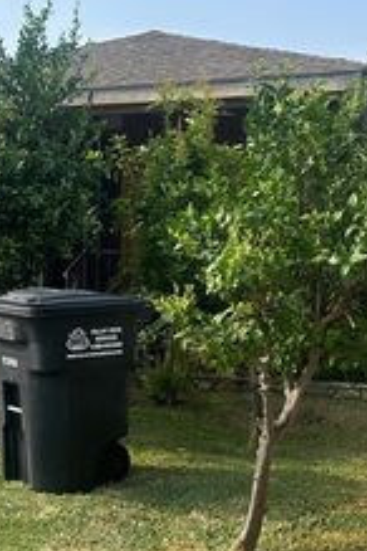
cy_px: 348
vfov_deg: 34.8
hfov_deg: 23.6
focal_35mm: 57
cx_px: 111
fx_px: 872
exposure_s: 1/2591
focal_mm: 6.86
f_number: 1.78
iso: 80
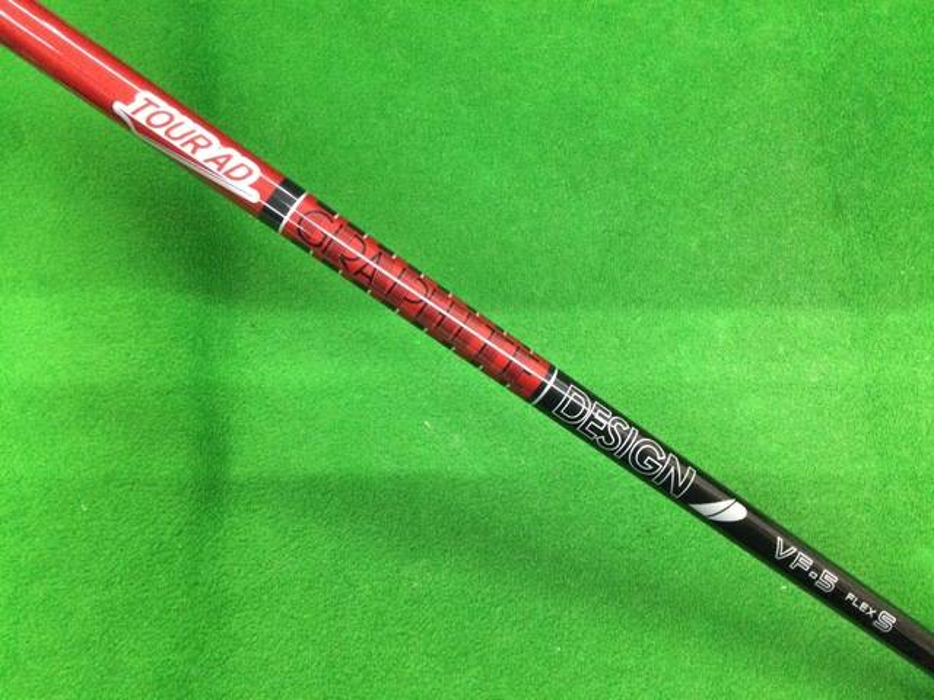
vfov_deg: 45.4
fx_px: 836
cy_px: 350
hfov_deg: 58.4
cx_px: 467
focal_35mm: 31
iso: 250
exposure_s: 1/30
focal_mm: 3.3
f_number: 2.4
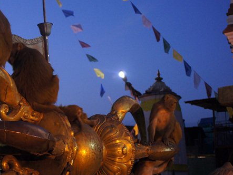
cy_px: 98
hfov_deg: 26.3
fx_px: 492
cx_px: 54
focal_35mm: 73
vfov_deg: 20.2
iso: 1600
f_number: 3.5
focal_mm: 28
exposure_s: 1/40
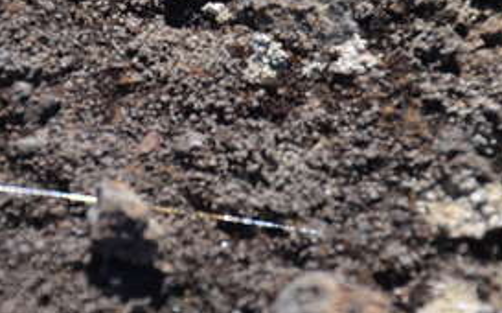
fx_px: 16523
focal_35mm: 1209
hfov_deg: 1.7
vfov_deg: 1.1
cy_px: 64
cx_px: 202
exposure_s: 1/500
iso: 400
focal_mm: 270
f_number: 6.3
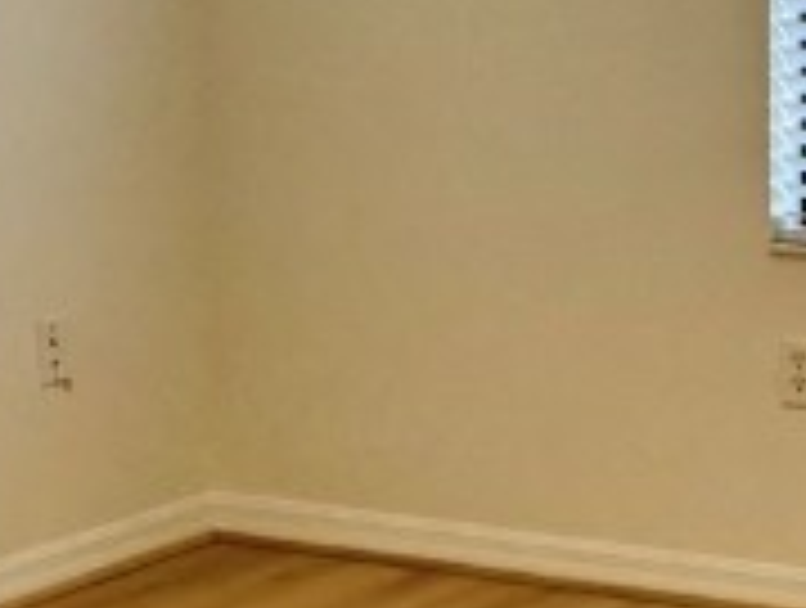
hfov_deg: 14.2
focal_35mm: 137
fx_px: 3196
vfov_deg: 10.9
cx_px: 725
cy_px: 261
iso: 125
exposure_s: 1/120
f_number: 1.78
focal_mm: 6.76
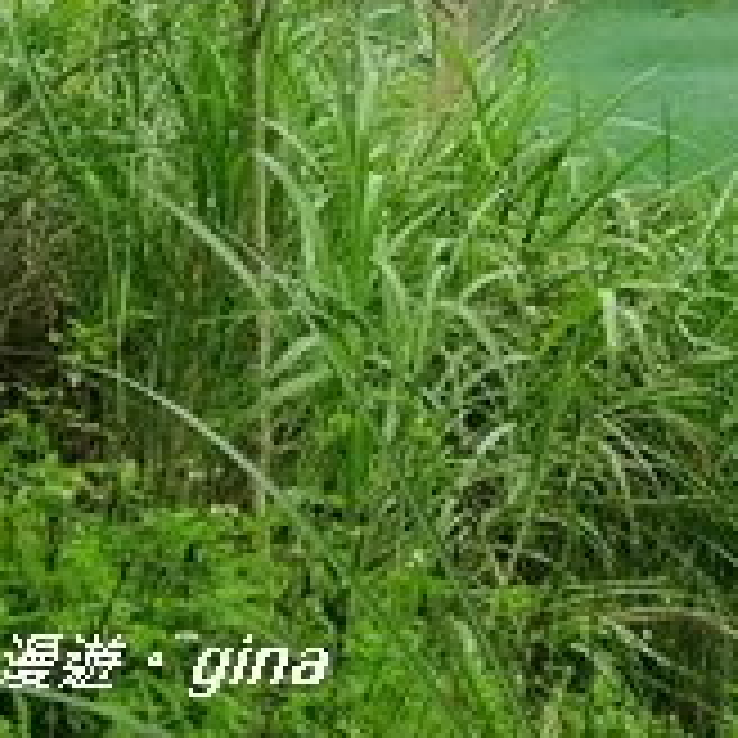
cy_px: -189
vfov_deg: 19.3
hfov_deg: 20.5
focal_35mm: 84
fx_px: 2026
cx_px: 531
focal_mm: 3.81
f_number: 2.2
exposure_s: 1/900
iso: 160
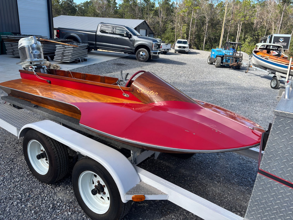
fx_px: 220
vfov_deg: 53.1
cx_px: 146
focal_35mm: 26
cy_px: 110
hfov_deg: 67.3
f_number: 1.6
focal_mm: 5.96
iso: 50
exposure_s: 1/988
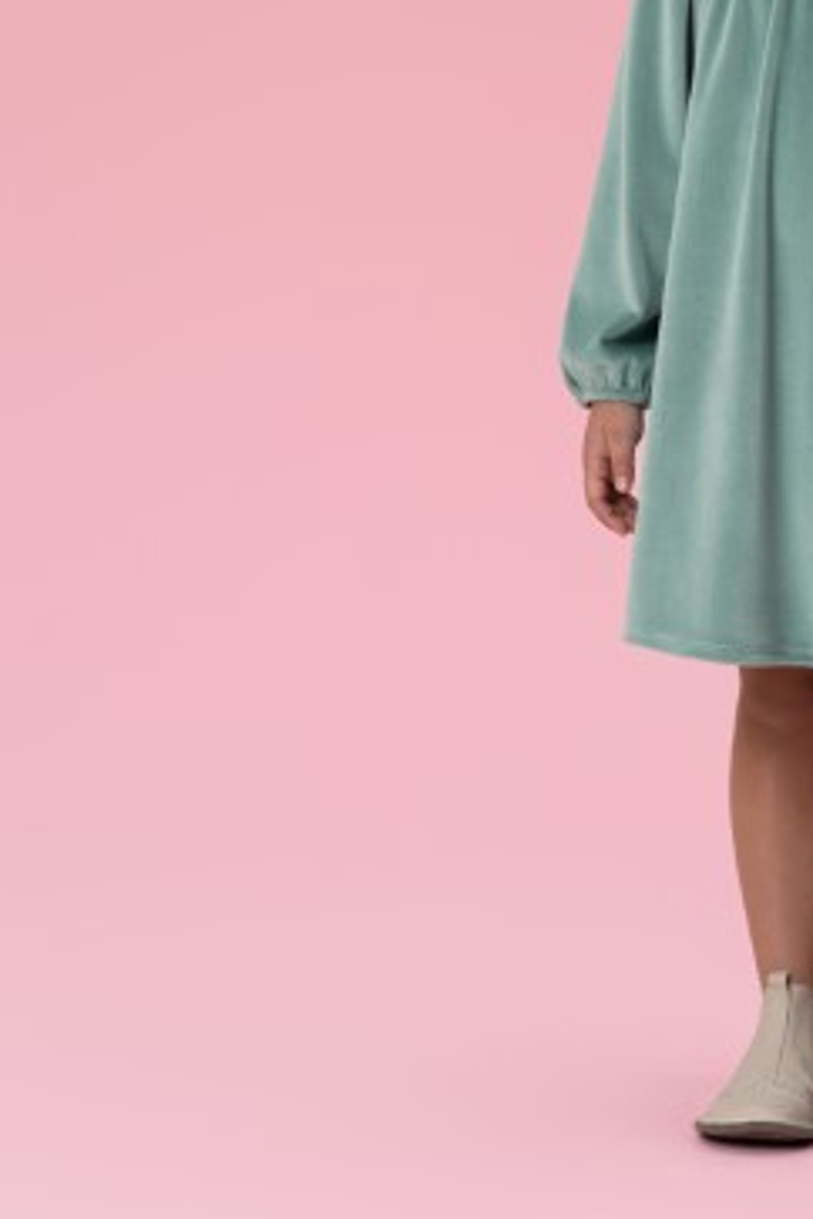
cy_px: 238
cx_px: 857
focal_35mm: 144
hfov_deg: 9.4
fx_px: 4878
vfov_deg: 14.2
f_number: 6.3
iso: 100
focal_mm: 68
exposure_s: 1/125
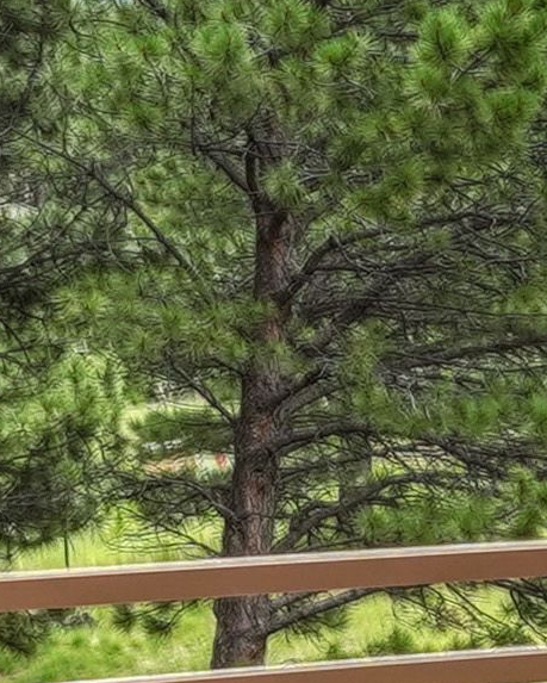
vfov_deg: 11.2
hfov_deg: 6.9
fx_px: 3436
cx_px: 2225
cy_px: -15
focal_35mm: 170
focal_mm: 17.3
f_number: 8
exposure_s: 1/640
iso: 400
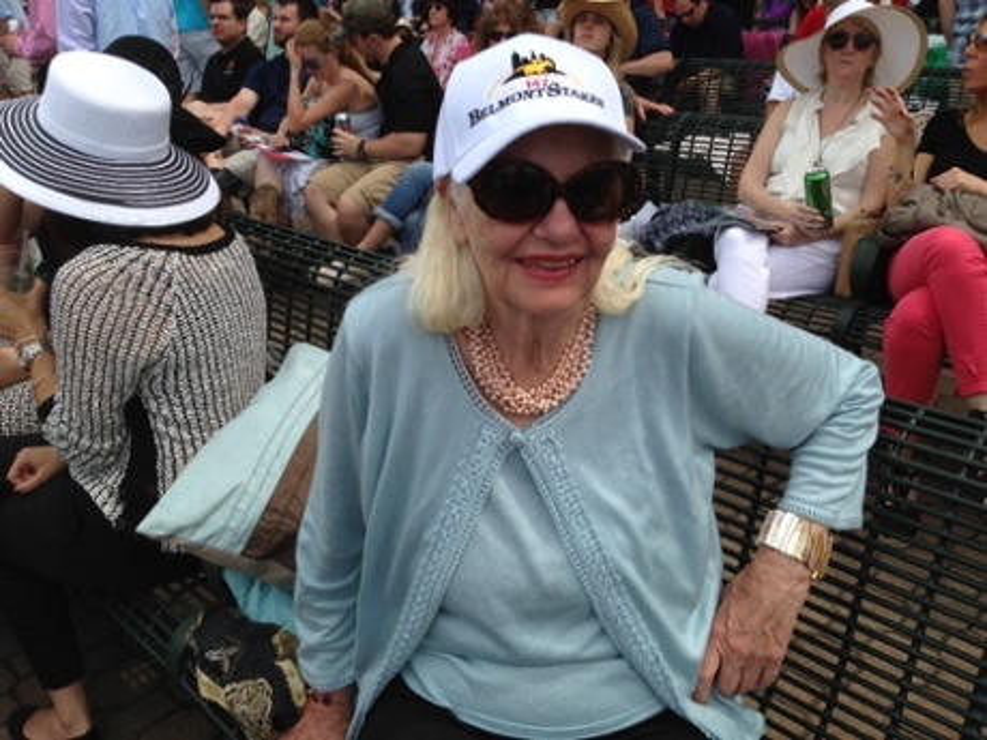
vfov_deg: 42.9
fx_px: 941
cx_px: 494
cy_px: 370
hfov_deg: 55.4
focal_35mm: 33
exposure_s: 1/1261
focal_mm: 4.12
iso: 50
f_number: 2.4
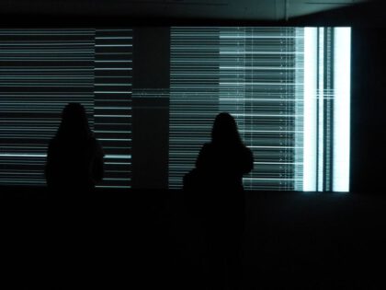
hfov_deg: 69.4
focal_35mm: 25
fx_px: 279
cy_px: 145
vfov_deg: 54.9
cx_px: 193
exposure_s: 1/4
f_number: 2.8
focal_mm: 4.5
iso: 800
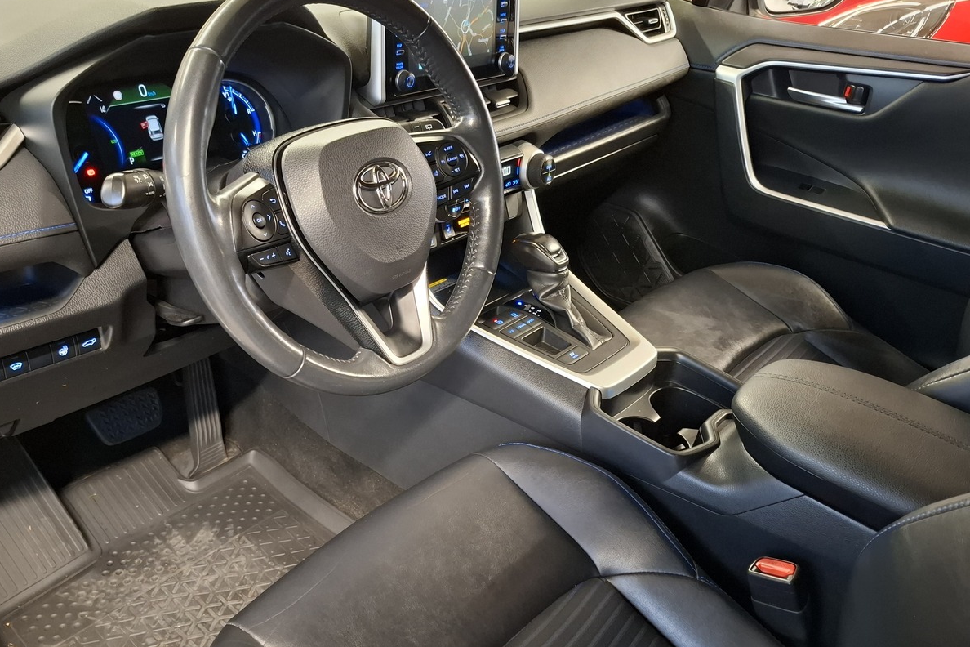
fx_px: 781
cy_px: 350
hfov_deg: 63.3
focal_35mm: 29
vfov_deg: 44.9
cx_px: 408
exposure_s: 1/25
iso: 640
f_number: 1.8
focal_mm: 5.54
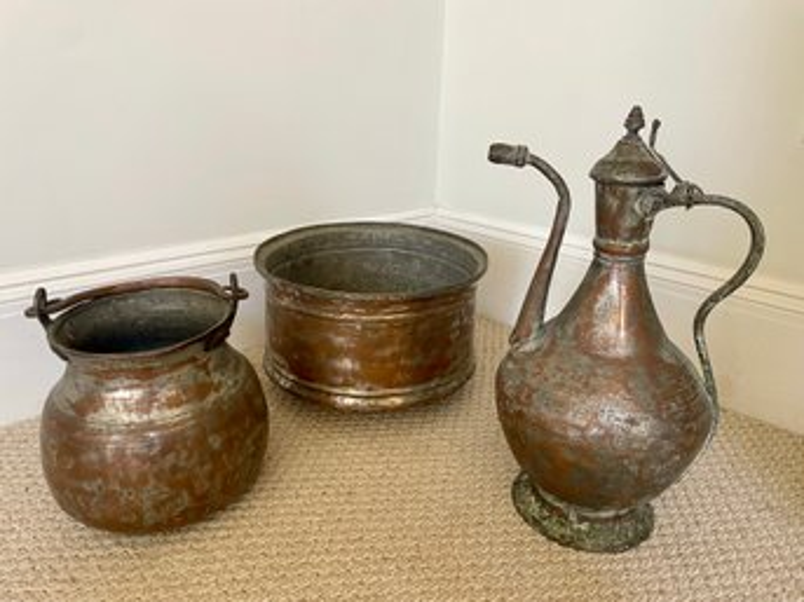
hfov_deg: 67.3
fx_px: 604
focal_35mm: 26
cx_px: 402
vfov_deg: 53.0
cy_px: 301
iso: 200
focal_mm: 4.2
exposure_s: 1/60
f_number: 1.6
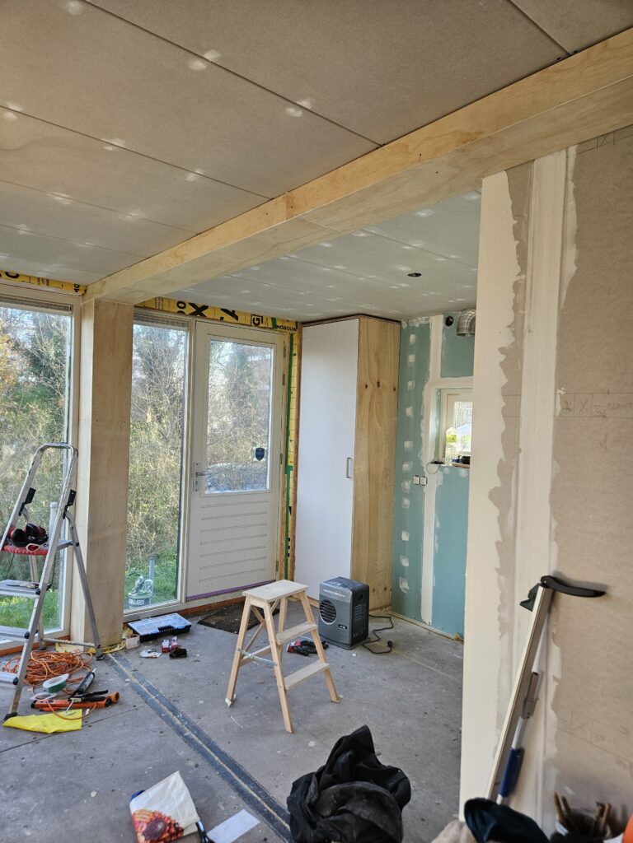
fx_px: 561
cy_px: 422
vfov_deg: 73.9
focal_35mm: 23
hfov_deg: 58.9
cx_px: 316
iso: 125
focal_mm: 5.4
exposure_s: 1/180
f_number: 1.8
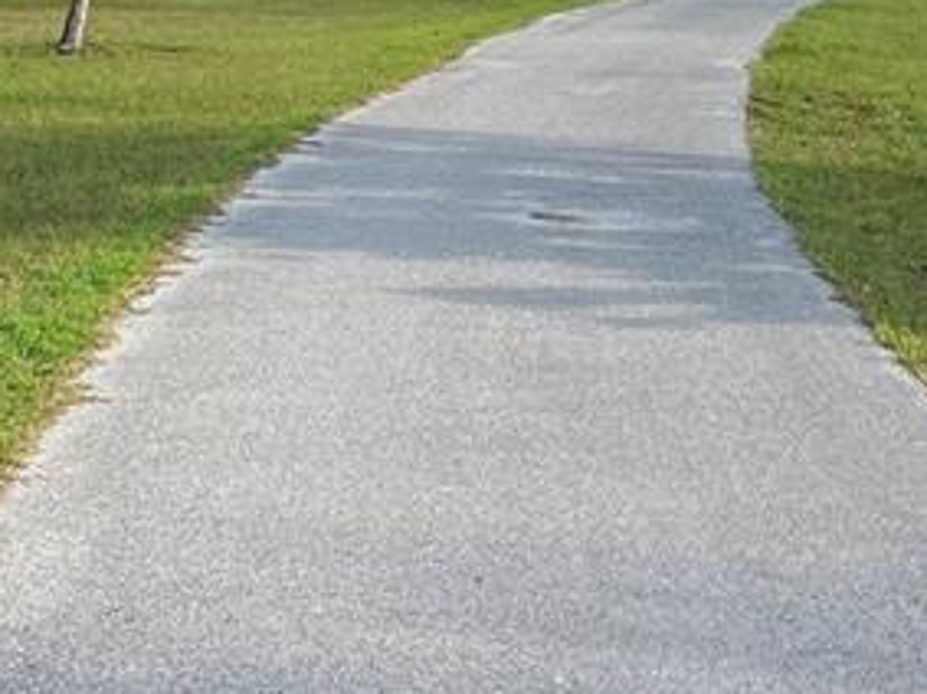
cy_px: -324
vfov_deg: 14.7
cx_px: 701
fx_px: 2516
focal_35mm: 94
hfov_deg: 20.7
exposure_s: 1/2660
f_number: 1.6
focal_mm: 5.1
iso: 50
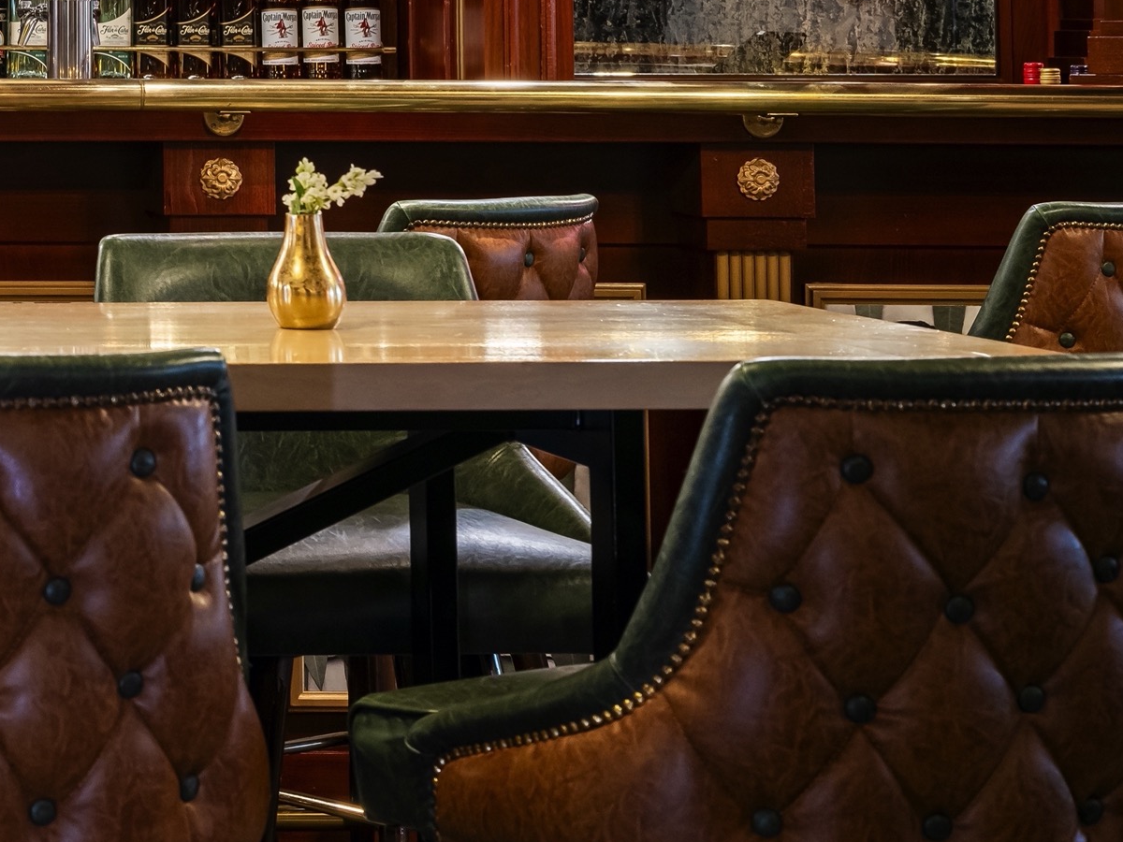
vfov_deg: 12.1
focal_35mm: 120
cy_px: -152
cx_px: -563
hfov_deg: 15.2
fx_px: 3893
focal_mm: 45
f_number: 8
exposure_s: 1/2
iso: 800
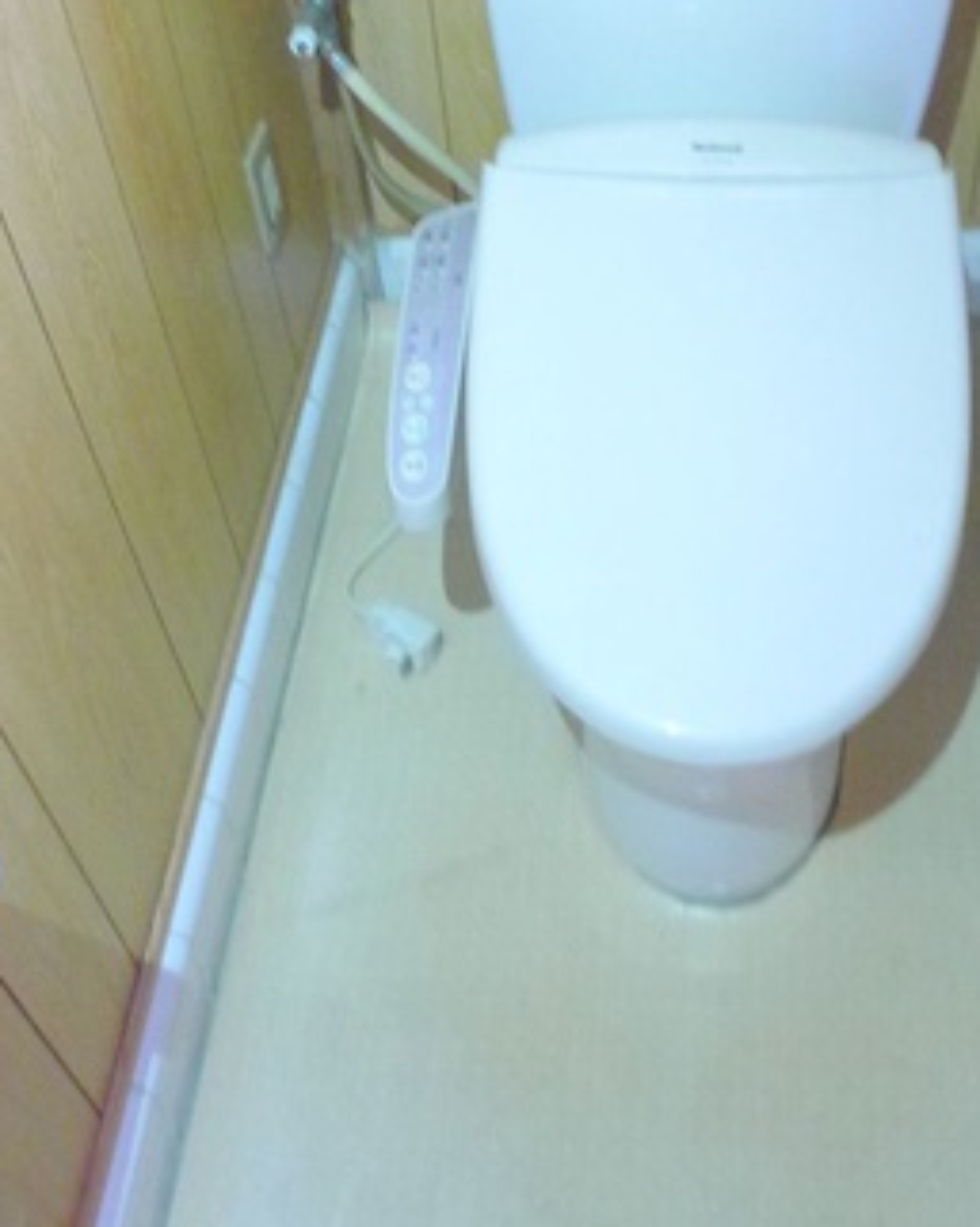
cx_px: 677
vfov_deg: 34.2
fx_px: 1852
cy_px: 76
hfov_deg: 29.4
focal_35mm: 51
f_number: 2
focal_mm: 5.1
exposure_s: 1/4
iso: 400
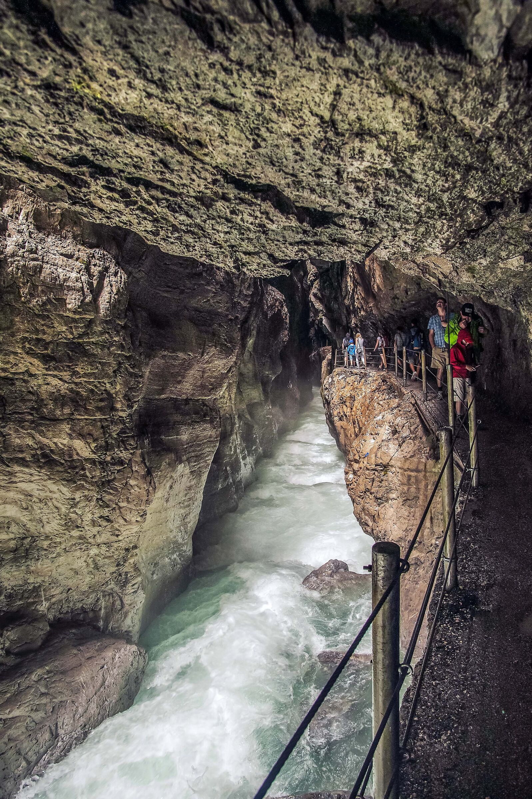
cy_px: 400
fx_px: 444
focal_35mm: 20
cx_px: 266
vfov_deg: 84.0
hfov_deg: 61.9
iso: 500
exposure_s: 1/80
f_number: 8
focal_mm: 20
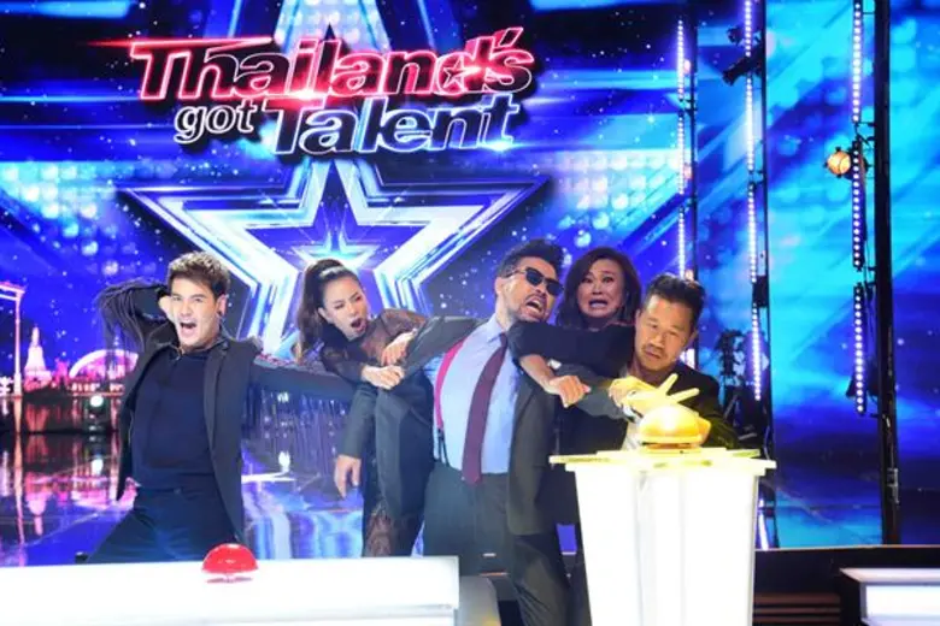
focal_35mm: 55
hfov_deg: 36.2
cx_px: 470
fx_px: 1436
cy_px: 313
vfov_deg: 24.6
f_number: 7.1
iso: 1600
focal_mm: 55
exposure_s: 1/60
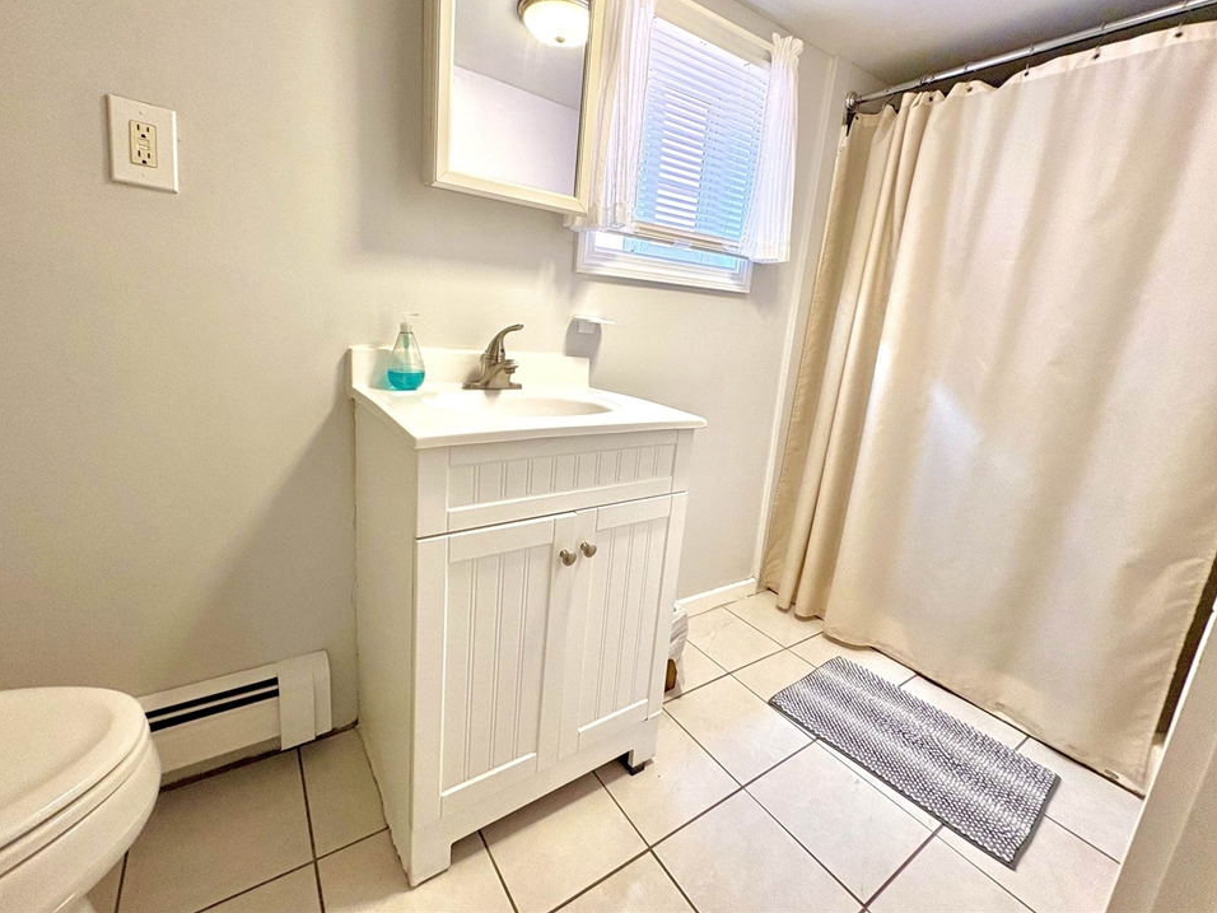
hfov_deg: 98.1
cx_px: 577
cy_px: 425
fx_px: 527
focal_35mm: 15
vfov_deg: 81.6
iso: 320
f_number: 2.2
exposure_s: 1/120
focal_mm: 2.22
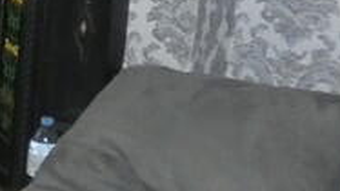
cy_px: 47
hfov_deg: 15.4
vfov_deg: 10.2
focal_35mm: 119
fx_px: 1072
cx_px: -276
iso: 640
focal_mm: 3.6
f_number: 2.8
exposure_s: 1/60
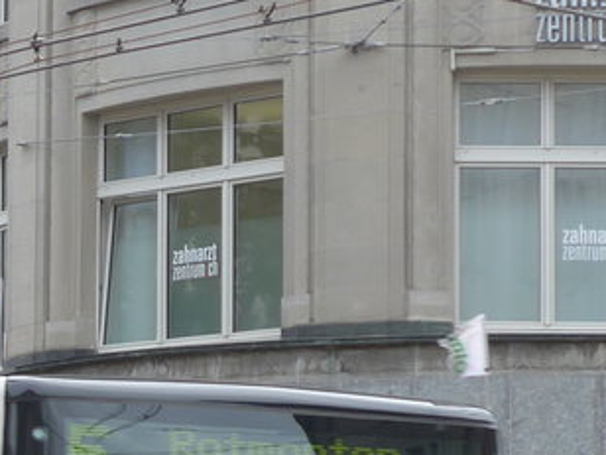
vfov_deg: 6.9
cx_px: -319
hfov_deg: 9.0
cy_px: 439
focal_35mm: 214
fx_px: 3746
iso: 100
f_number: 3.4
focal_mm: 11.3
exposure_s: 1/250
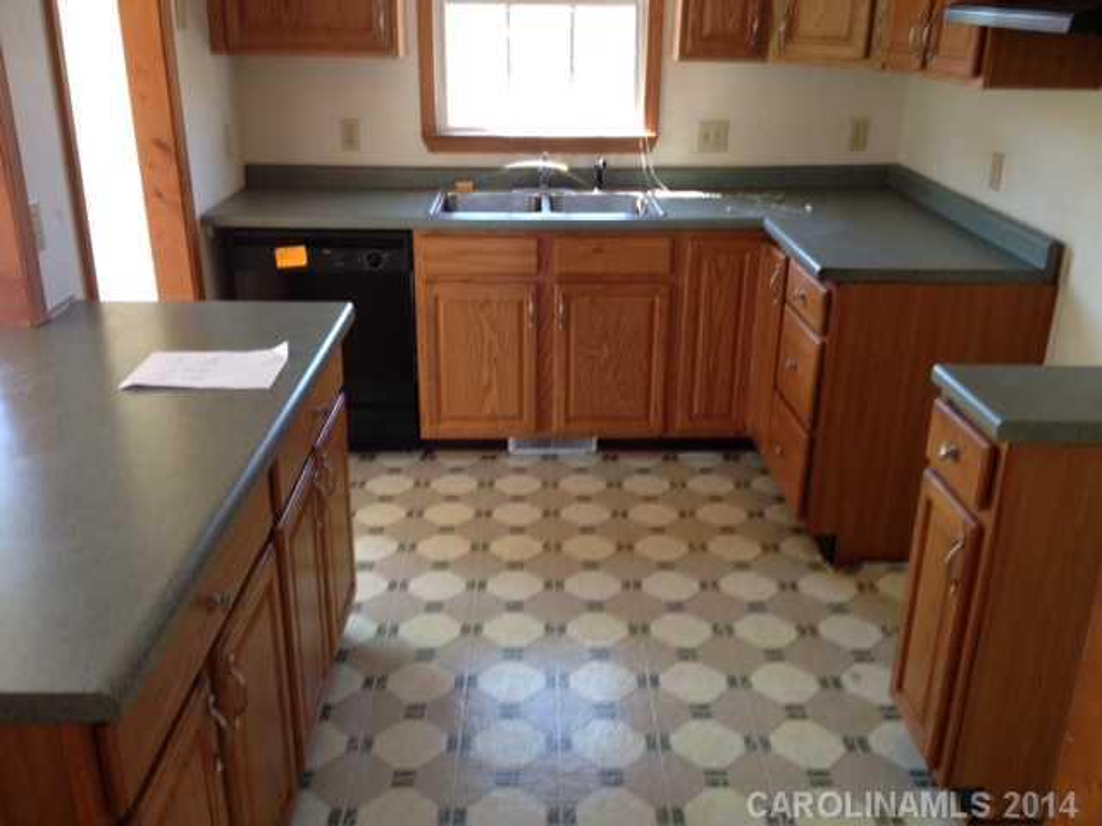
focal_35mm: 35
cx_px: 551
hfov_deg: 52.6
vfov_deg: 40.7
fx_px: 1114
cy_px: 413
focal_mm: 4.28
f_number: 2.4
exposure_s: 1/20
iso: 50
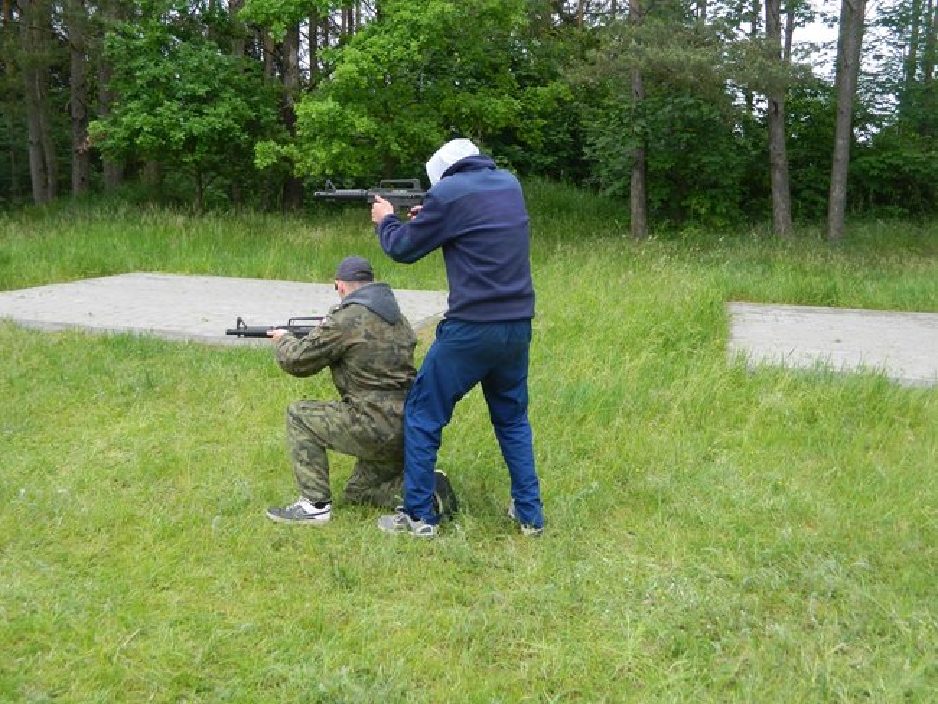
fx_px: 1111
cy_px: 352
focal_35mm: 41
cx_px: 469
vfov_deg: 35.2
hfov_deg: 45.8
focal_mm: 7.3
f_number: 3.5
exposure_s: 1/125
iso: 80
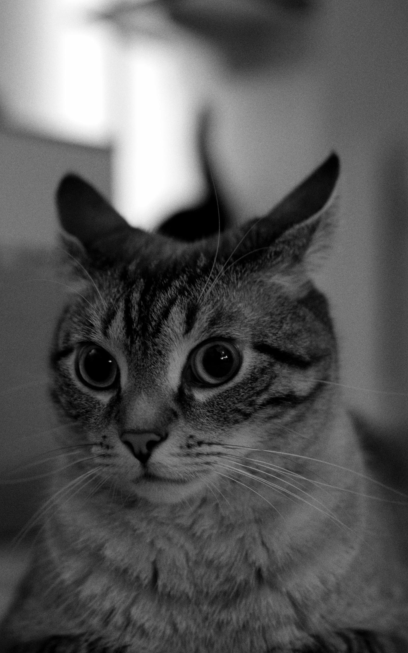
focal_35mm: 67
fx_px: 1192
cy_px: 401
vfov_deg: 30.5
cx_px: 218
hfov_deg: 19.4
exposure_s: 1/15
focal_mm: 50
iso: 1000
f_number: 2.8
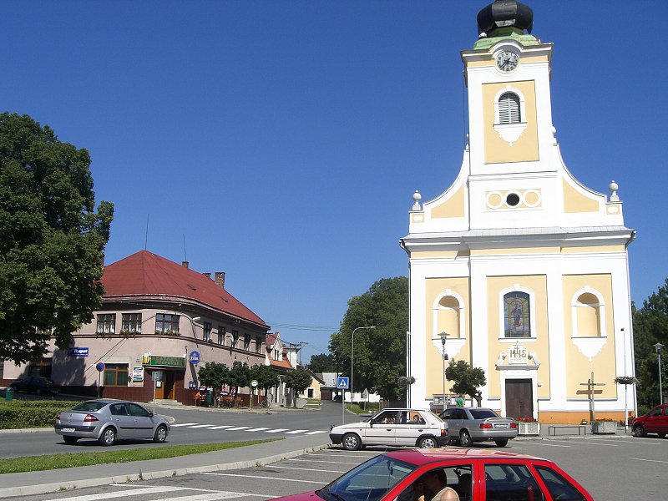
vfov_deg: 37.7
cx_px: 334
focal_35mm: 38
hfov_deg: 49.0
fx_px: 733
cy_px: 250
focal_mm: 6.3
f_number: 4.4
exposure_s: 1/1000
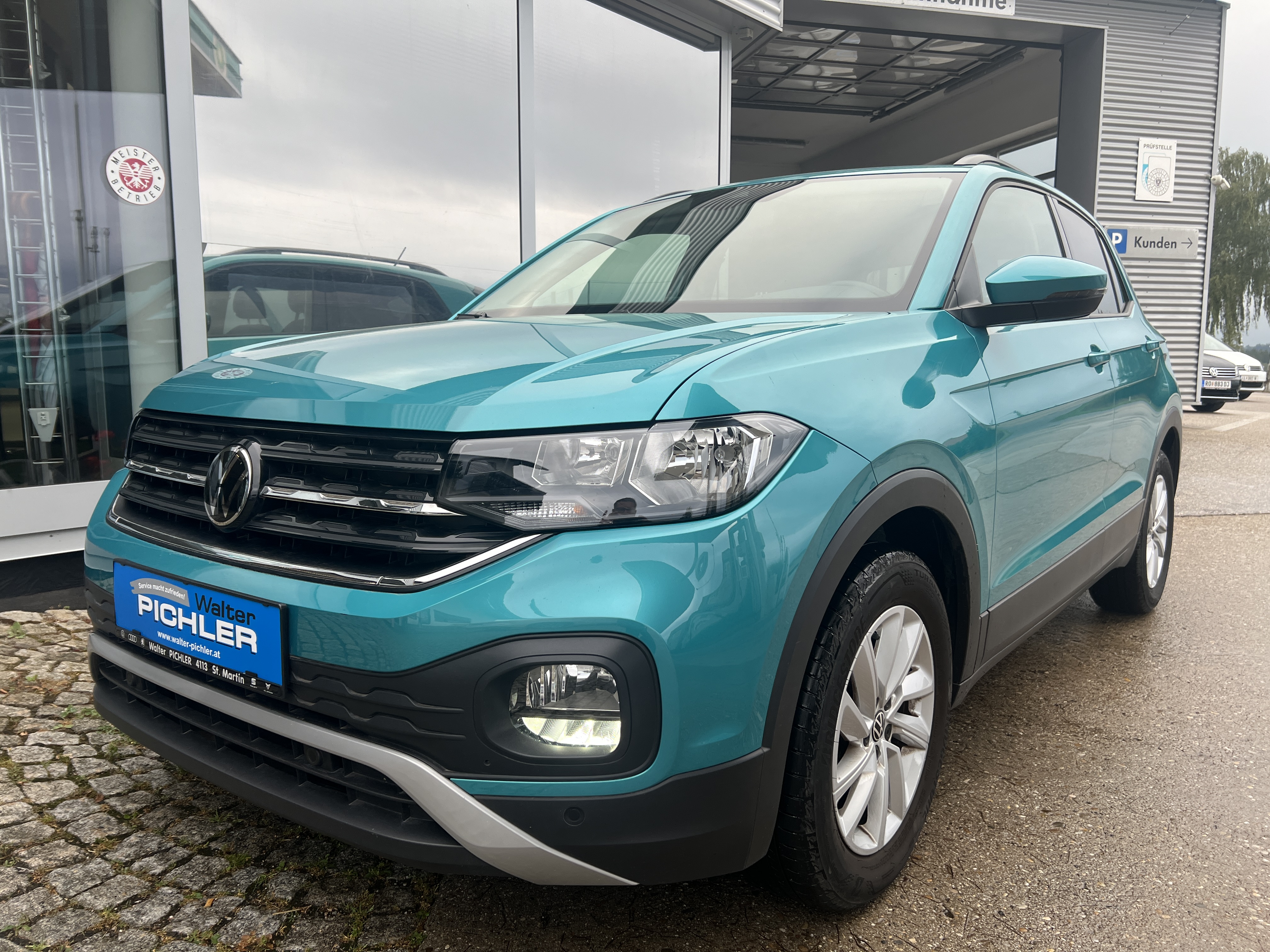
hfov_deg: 67.3
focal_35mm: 26
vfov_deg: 53.1
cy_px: 476
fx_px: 954
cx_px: 635
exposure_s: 1/597
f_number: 1.5
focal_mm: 5.7
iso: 50
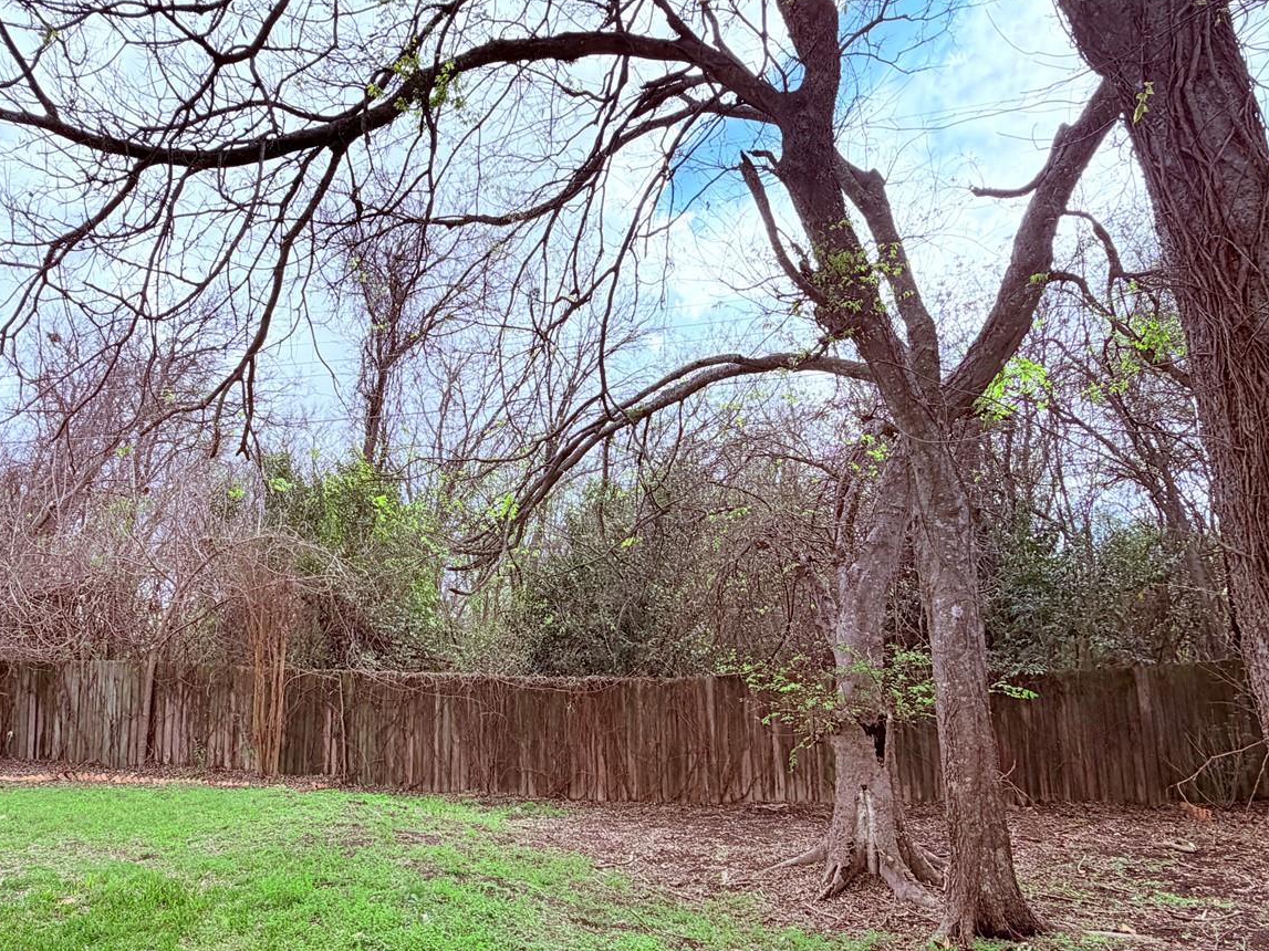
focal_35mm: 25
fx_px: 916
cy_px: 519
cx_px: 516
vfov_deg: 54.8
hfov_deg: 68.8
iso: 32
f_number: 2.2
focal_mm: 2.22
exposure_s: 1/770
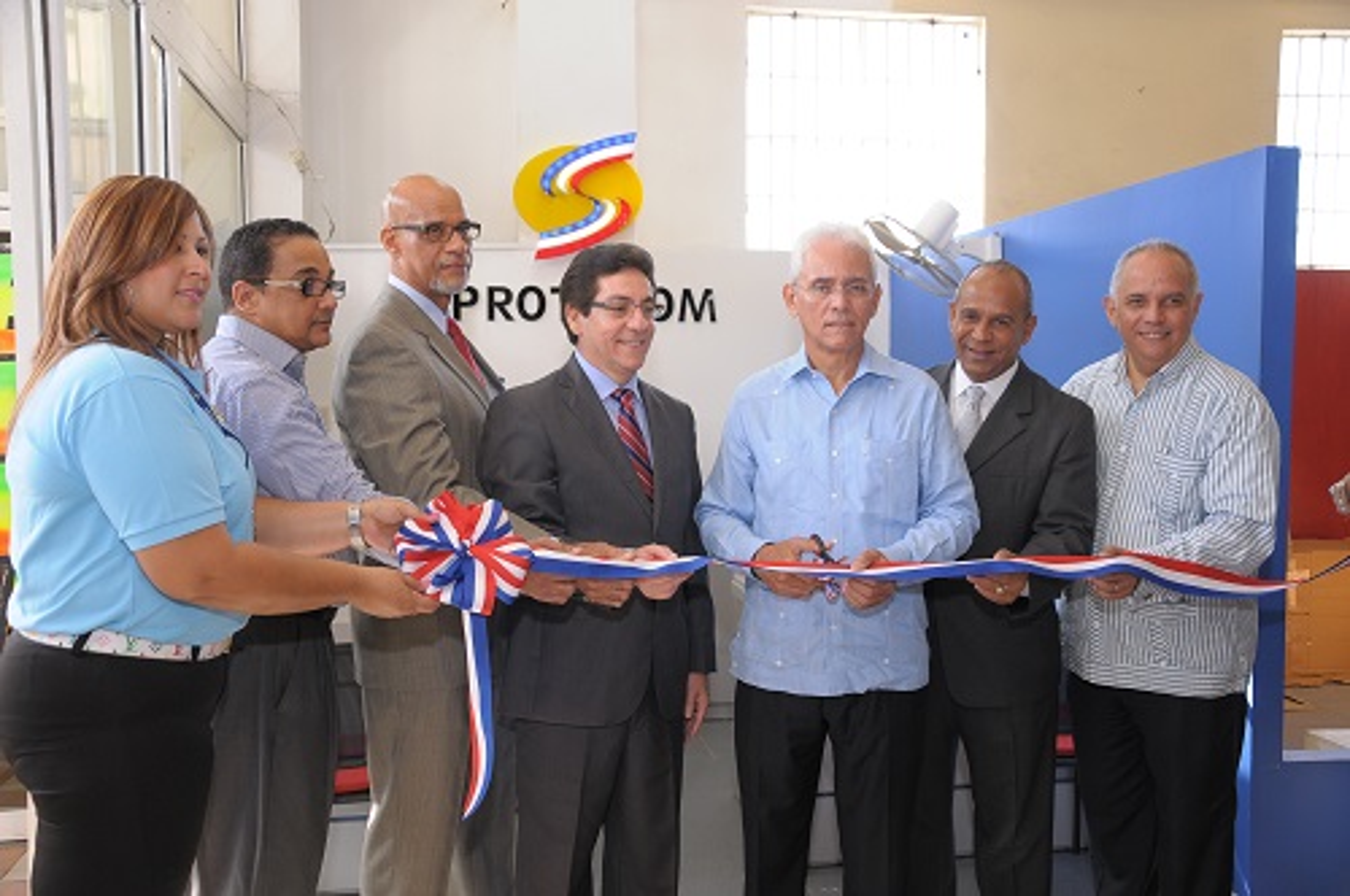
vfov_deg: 36.8
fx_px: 1348
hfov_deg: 53.2
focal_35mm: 36
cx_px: 675
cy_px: 448
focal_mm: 24
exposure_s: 1/80
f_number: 4
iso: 400
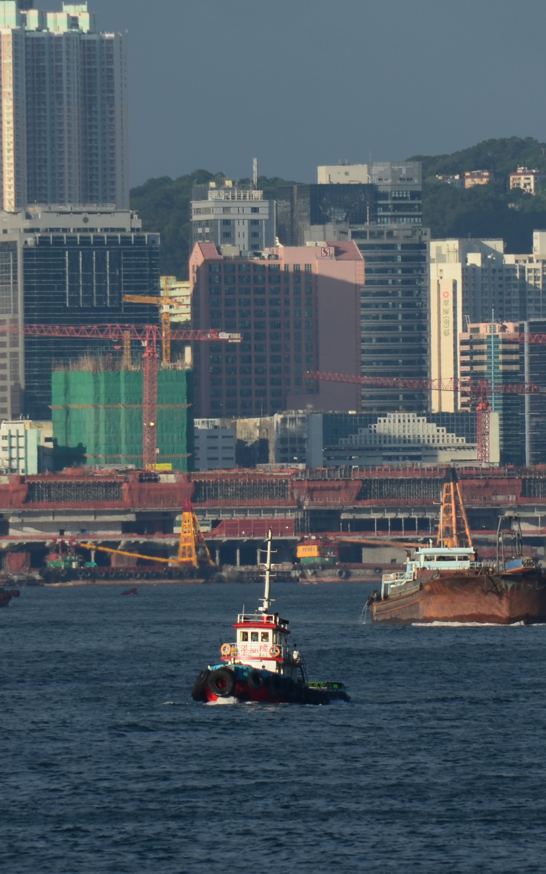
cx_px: 331
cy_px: 406
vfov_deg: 2.3
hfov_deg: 1.4
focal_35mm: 924
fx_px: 21995
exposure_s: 1/320
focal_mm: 300
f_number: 8
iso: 100
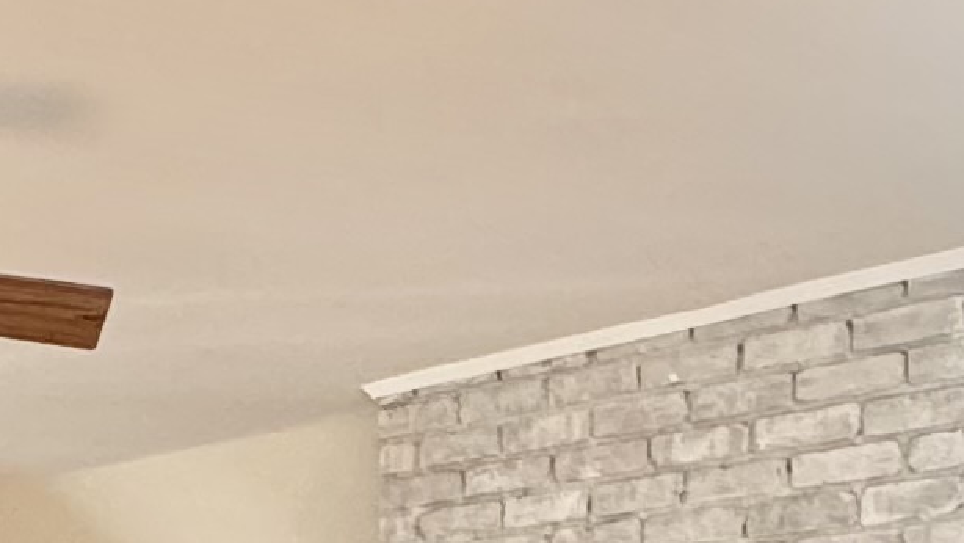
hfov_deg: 20.6
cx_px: -5
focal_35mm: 100
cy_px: 898
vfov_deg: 11.4
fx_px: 2556
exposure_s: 1/60
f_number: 2.2
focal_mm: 2.22
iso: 250
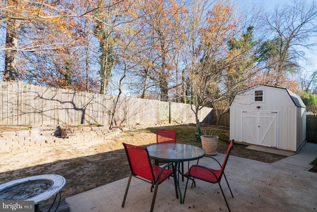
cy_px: 106
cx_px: 158
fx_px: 141
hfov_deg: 96.7
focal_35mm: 16
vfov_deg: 73.8
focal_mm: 16
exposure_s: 1/640
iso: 1250
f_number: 8
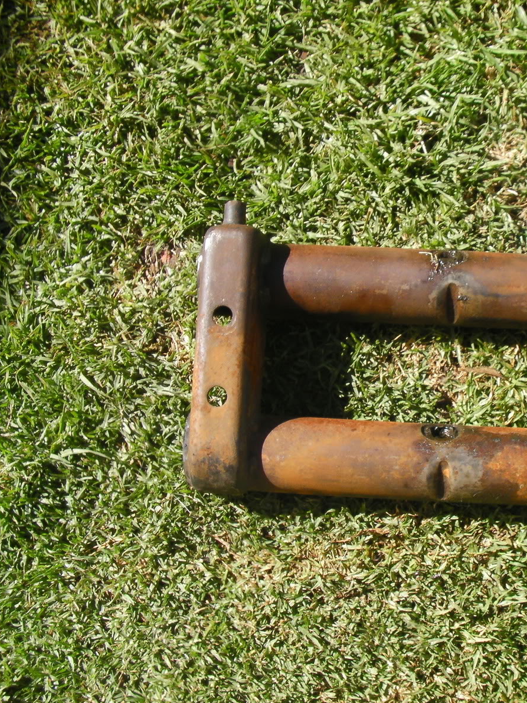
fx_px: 1035
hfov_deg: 27.8
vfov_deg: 37.5
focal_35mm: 51
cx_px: 445
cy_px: 352
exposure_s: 1/218
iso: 50
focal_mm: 6.3
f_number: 3.5
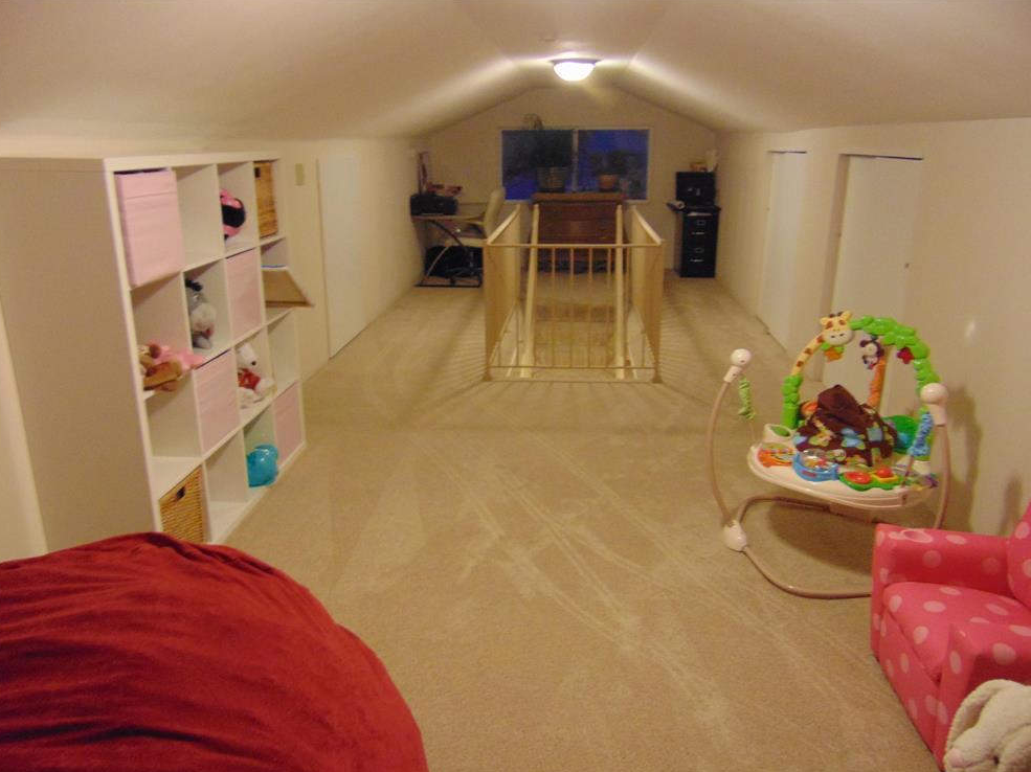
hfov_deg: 67.3
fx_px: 774
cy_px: 398
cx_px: 512
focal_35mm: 26
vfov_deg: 53.0
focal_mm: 4.5
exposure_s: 1/15
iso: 400
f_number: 3
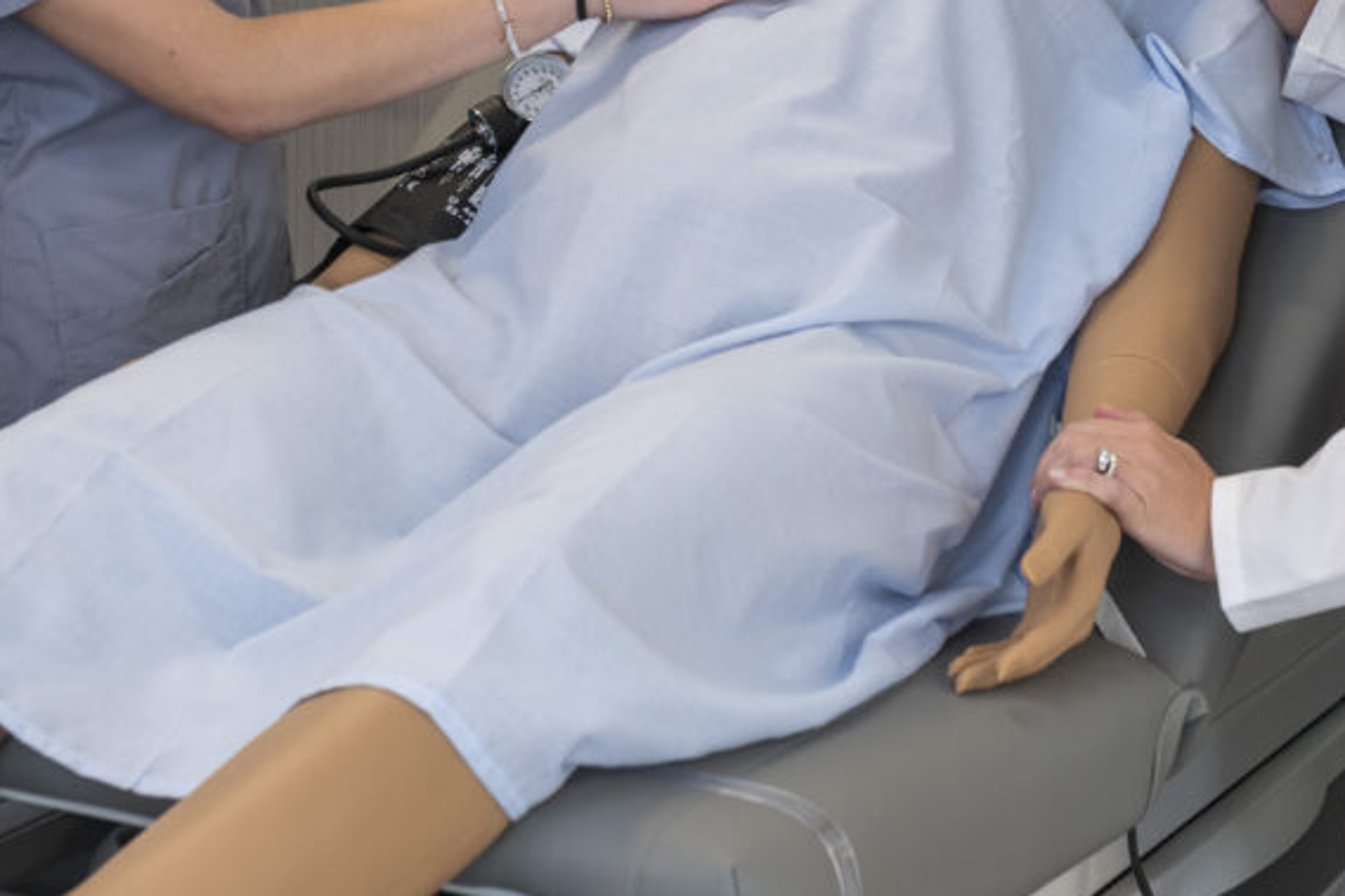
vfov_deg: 12.5
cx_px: 617
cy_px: -78
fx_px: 4034
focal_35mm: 108
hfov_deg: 18.9
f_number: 5.6
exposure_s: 1/13
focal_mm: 40
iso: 200
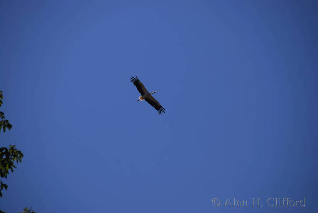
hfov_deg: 6.9
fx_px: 2652
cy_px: 106
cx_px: 159
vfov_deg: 4.6
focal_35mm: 300
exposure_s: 1/1250
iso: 100
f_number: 5.6
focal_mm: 200
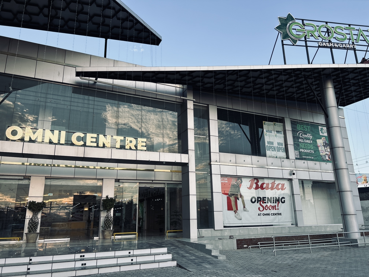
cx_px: 184
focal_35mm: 26
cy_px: 138
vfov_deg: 53.1
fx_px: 277
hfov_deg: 67.3
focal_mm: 5.7
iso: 50
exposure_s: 1/445
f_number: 1.5
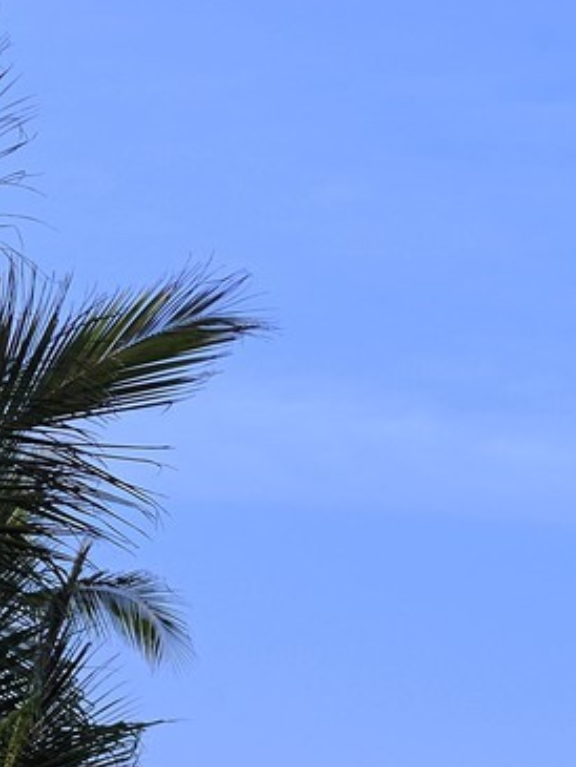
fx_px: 4479
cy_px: 1091
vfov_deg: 9.6
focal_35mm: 202
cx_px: 1558
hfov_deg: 6.8
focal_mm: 48
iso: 200
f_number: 7.1
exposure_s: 1/160
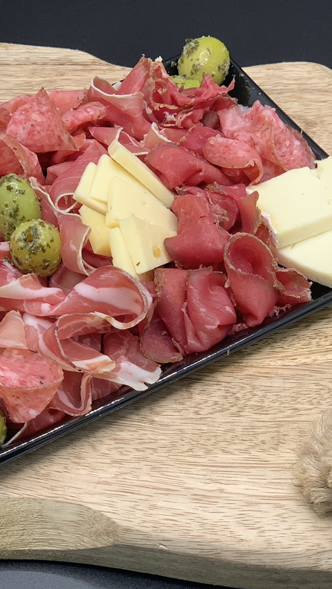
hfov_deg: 11.5
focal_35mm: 105
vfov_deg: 20.4
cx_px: 138
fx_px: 1642
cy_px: 275
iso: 32
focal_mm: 6
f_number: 2.4
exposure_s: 1/122
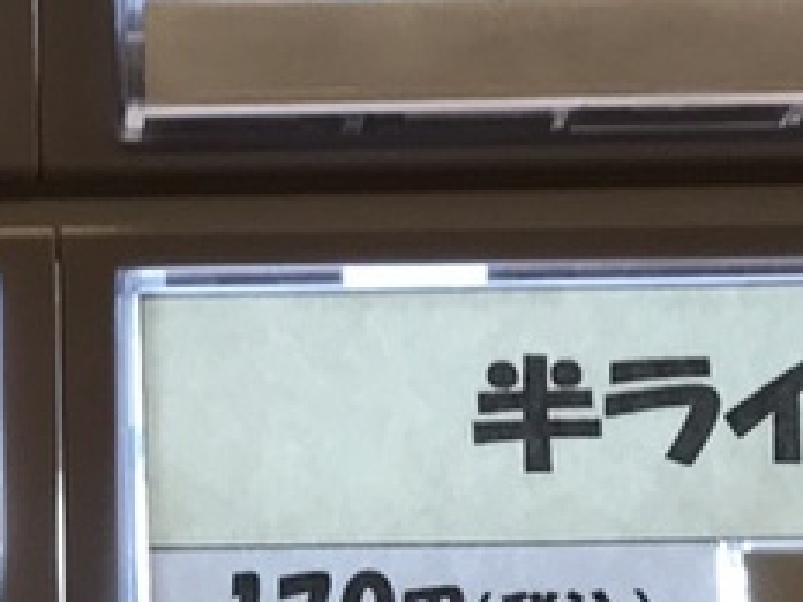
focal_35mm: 162
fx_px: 3758
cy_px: 713
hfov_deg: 11.8
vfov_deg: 9.1
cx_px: -251
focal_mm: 3.99
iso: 40
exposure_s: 1/100
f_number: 1.8
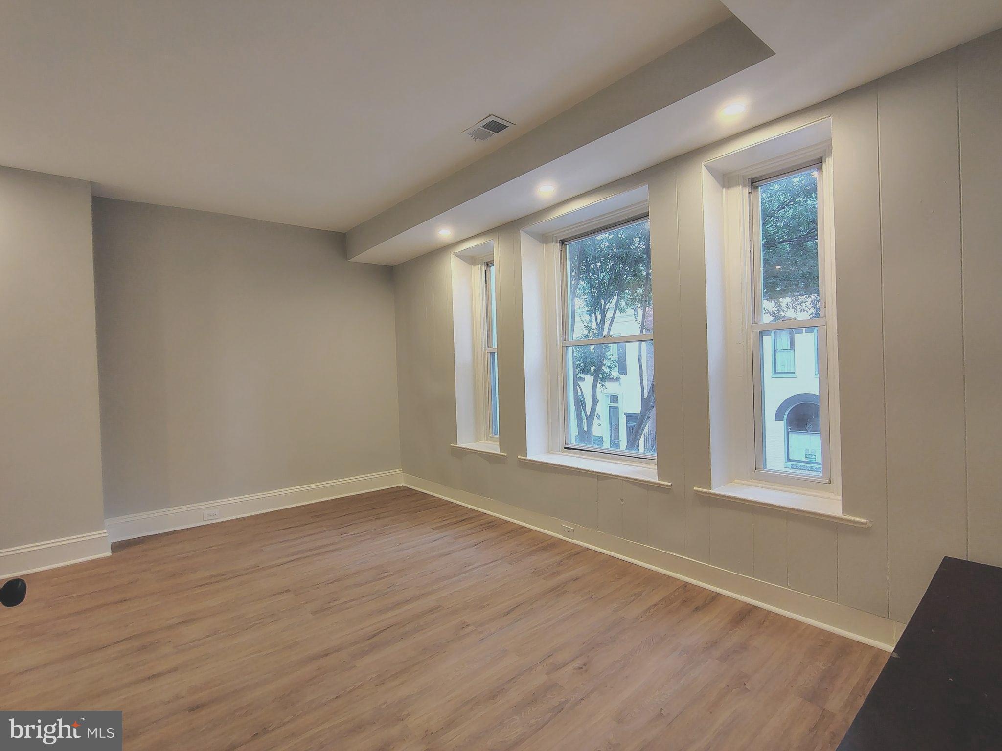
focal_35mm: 16
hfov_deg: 94.5
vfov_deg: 78.1
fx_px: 463
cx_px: 501
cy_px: 376
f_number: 2.2
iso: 429
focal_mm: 2.13
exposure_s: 1/30
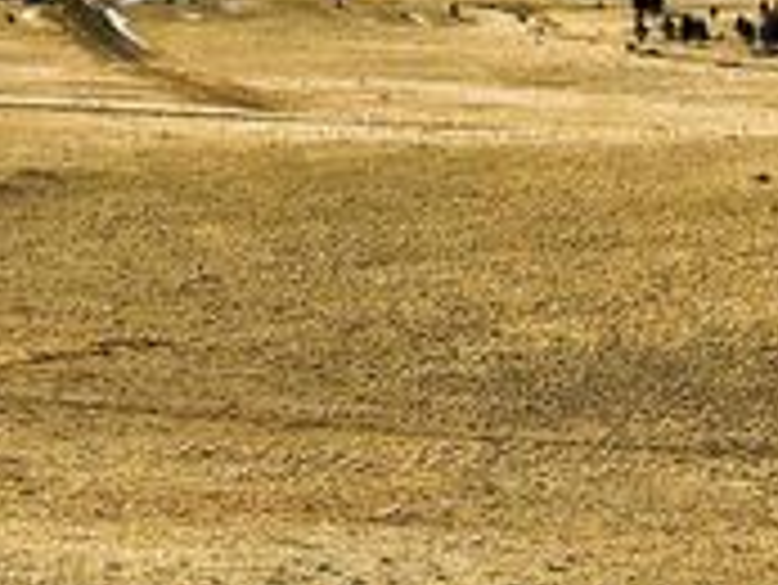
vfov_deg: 7.6
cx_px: 288
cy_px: 488
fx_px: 4408
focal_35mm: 196
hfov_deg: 10.1
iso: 64
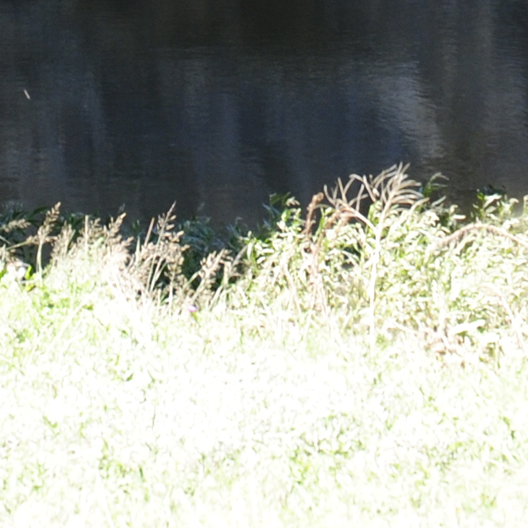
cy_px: -180
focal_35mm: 353
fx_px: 6094
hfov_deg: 5.0
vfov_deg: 4.9
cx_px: 412
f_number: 8
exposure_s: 1/80
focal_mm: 55
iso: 200
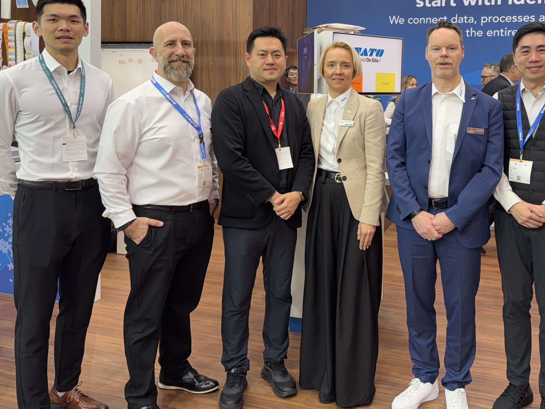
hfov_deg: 52.1
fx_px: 551
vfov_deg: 39.9
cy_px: 118
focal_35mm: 35
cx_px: 340
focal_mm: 6.76
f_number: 1.78
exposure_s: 1/100
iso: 125
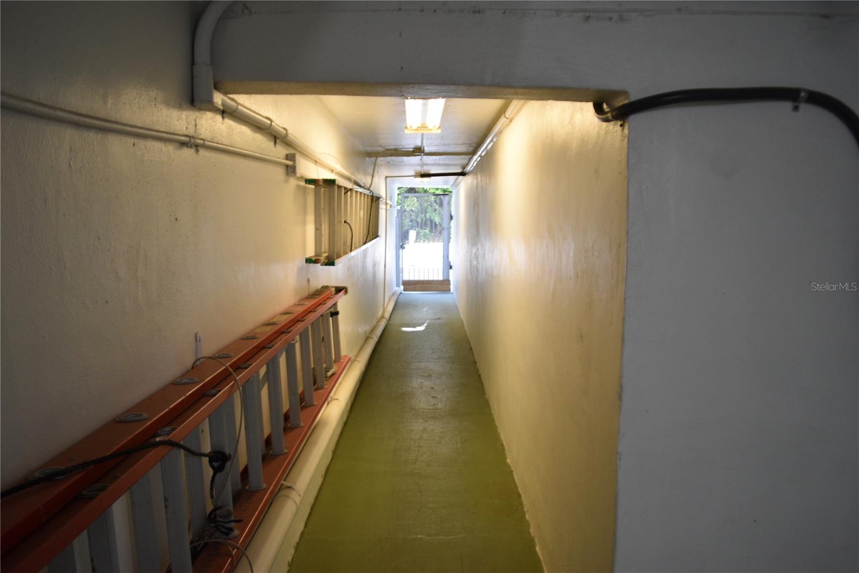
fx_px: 644
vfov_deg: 47.9
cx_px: 430
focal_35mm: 27
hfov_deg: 67.4
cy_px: 286
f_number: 4
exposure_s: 1/60
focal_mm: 18
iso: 560
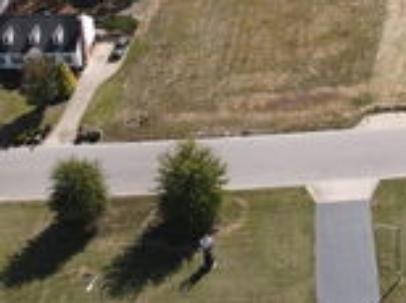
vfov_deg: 16.9
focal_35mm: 80
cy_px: -126
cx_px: 422
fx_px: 937
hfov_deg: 23.3
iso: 110
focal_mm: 4.5
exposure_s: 1/640
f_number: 2.8
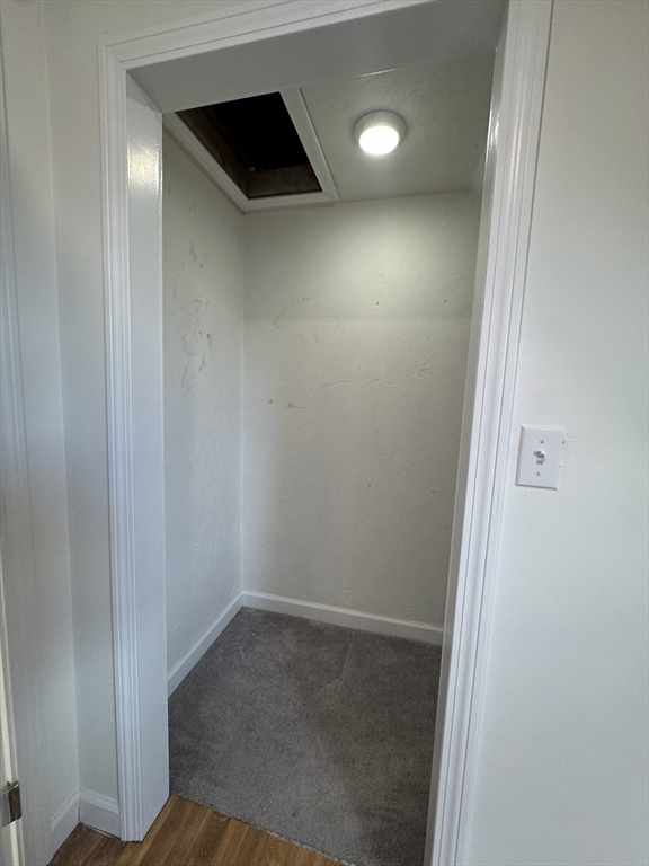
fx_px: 350
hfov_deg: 85.7
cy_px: 433
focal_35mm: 14
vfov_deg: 102.1
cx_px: 324
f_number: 2.2
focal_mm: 2.22
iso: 160
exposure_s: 1/120
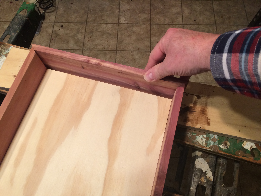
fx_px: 219
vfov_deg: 48.2
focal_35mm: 29
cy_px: 98
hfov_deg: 61.7
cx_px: 130
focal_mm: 4.15
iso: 100
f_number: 2.2
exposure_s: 1/30
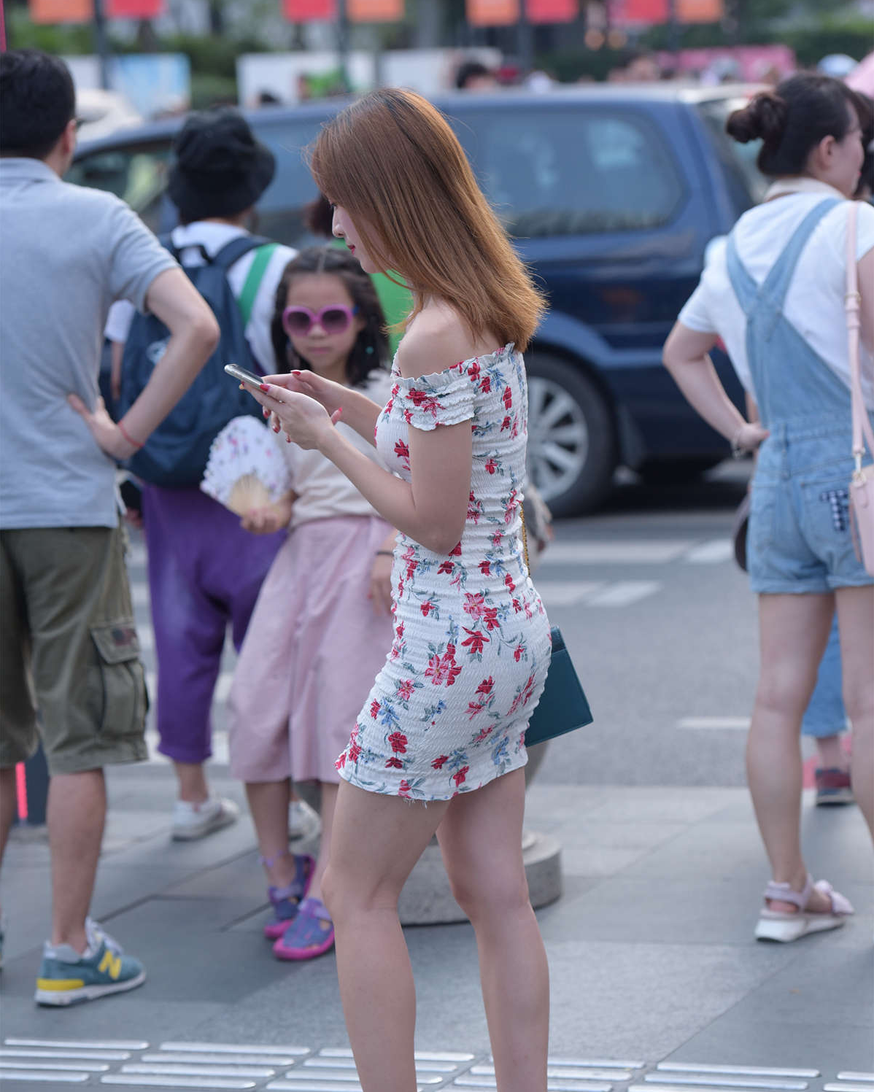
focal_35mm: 124
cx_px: 437
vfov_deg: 15.5
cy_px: 648
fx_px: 4009
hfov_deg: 12.4
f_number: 4
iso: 560
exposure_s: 1/800
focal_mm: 110
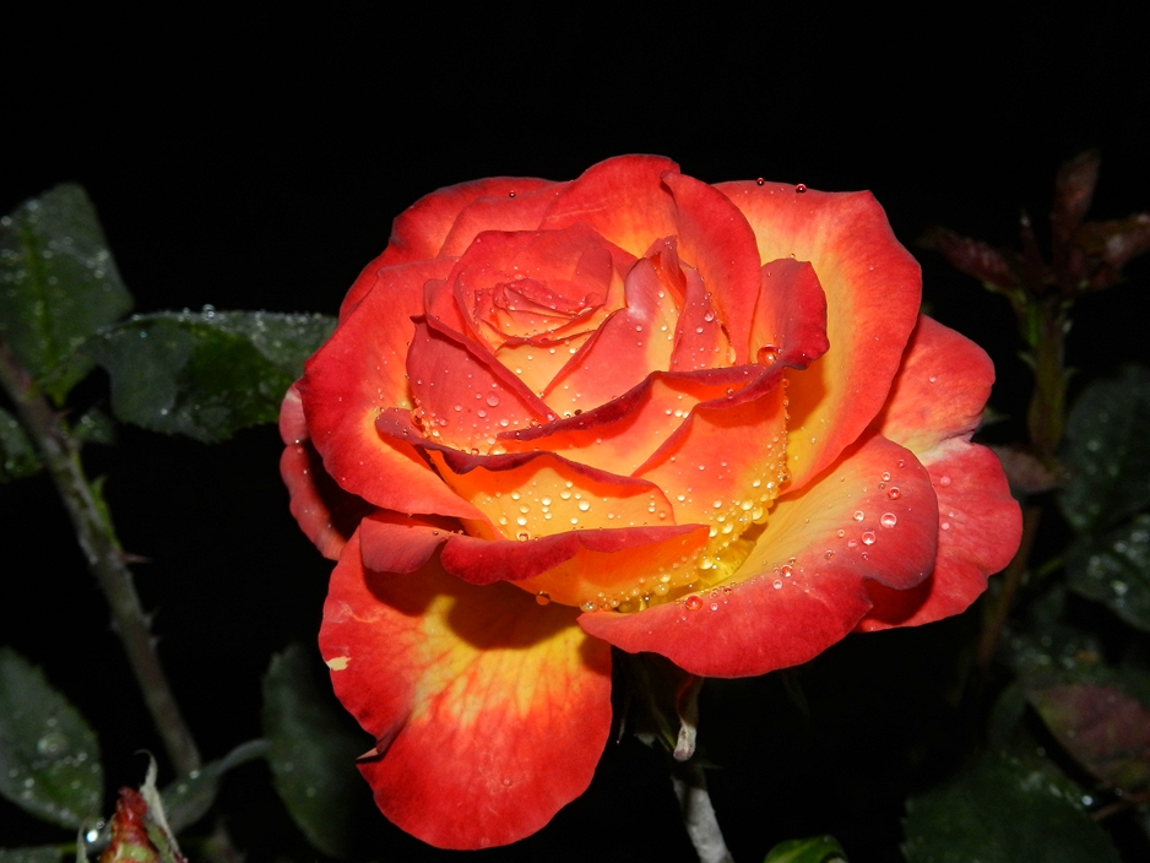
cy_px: 444
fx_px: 2692
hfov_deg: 24.1
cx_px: 612
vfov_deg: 18.2
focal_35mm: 81
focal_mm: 13.5
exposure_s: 1/8
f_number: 4.8
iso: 400
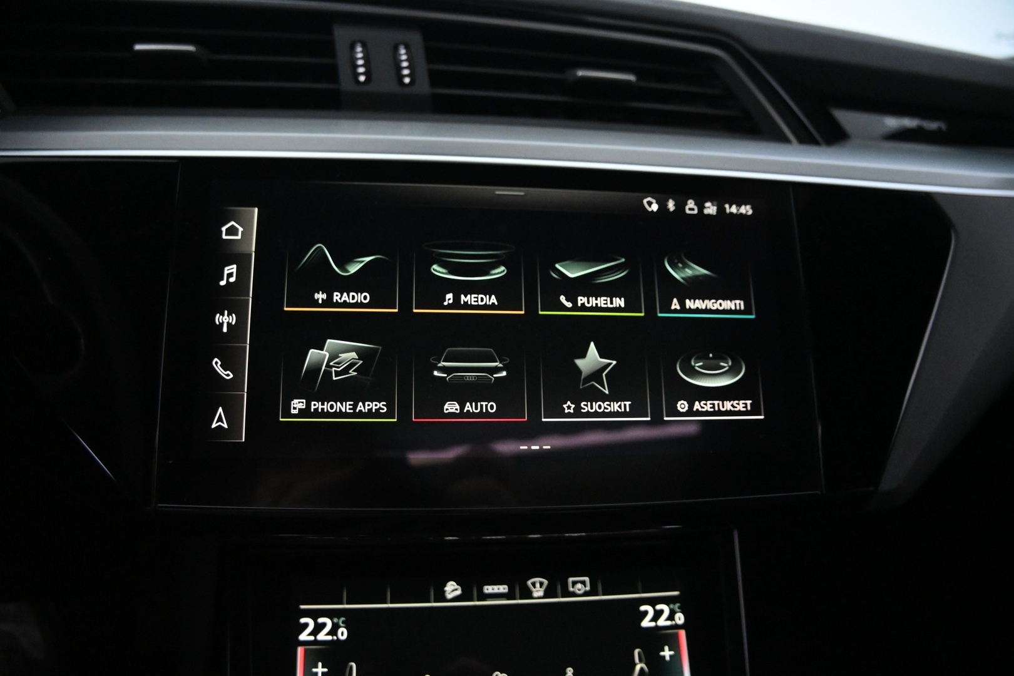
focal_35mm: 75
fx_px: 2112
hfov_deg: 27.0
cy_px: 338
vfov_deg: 18.2
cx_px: 507
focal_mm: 50
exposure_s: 1/80
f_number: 6.3
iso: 5000
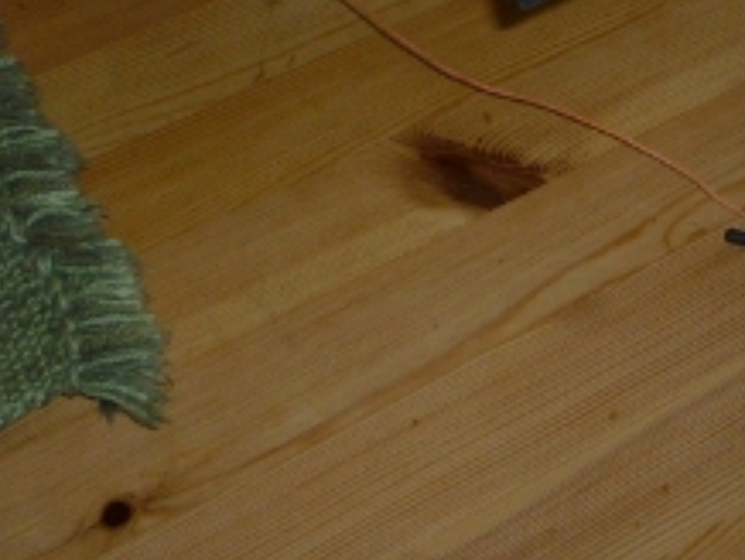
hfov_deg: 22.4
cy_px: -130
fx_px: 1831
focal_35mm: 85
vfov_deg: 16.6
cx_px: 677
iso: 100
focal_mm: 5.2
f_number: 3.3
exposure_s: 1/30
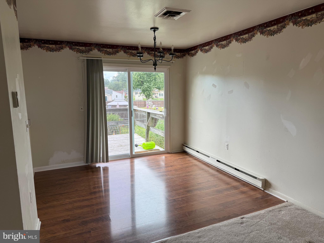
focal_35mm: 24
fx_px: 225
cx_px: 162
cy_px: 122
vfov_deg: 56.8
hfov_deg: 71.6
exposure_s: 1/146
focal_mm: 6.76
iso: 64
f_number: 1.78
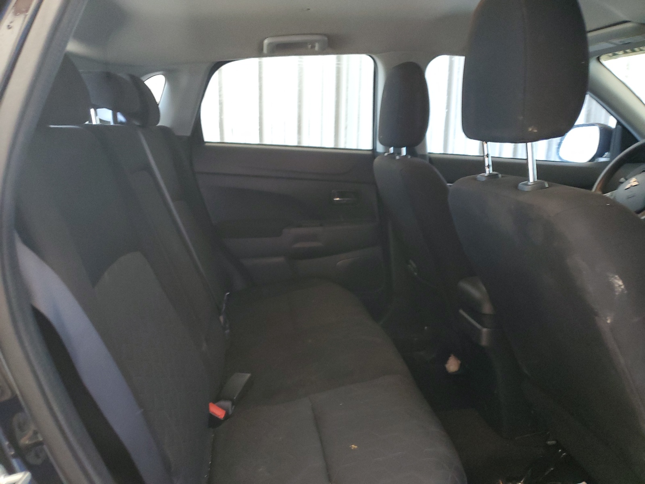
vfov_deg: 53.1
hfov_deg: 67.3
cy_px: 242
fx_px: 484
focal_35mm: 26
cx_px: 322
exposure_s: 1/40
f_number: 1.5
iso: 301
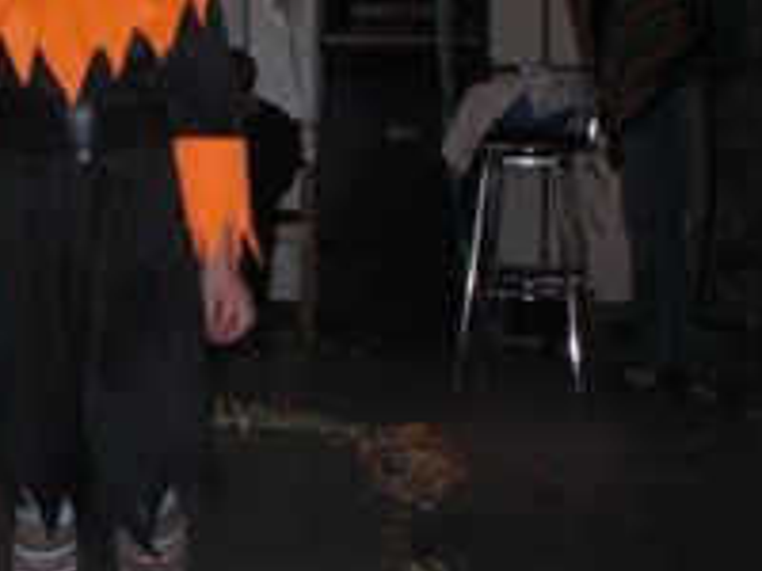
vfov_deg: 19.2
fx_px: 1673
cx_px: 107
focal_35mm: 76
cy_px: 141
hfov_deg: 25.0
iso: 200
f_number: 3.1
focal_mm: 6.3
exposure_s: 1/30
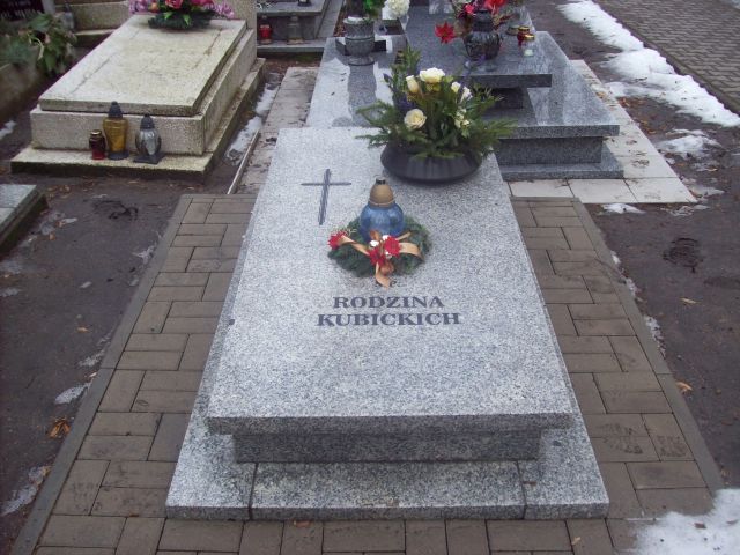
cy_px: 278
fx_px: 770
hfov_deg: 51.4
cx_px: 370
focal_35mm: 36
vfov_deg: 39.7
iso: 80
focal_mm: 6
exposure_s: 1/150
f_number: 2.7
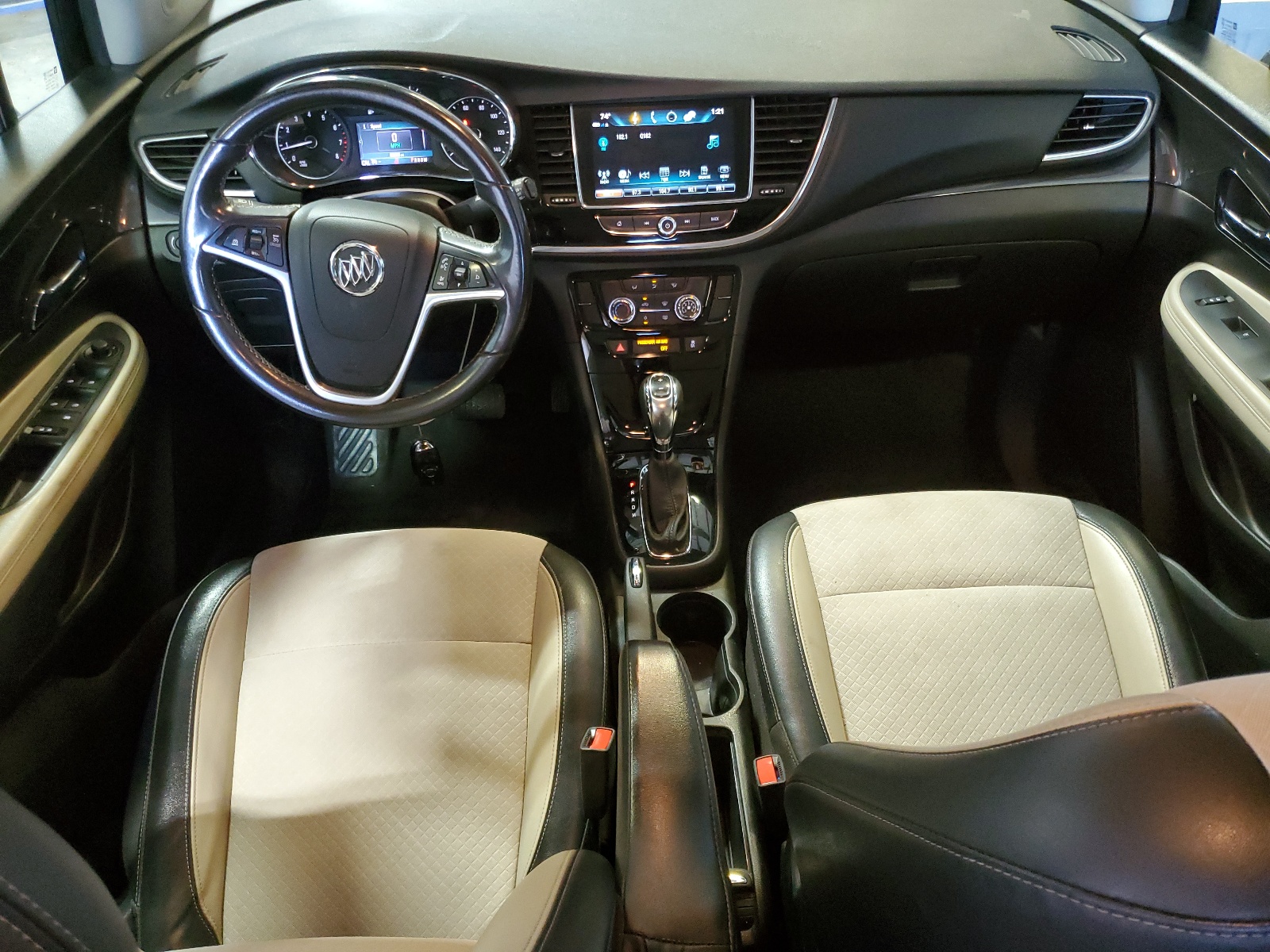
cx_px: 635
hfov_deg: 67.3
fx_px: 954
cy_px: 476
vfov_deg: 53.1
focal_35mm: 26
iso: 367
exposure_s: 1/40
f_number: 1.5
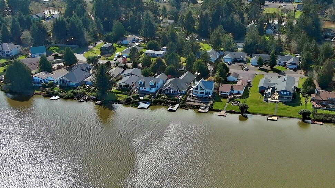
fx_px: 471
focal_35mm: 53
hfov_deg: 39.0
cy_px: 76
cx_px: 199
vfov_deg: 22.6
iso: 100
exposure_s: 1/2037
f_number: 2.8
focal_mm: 10.57
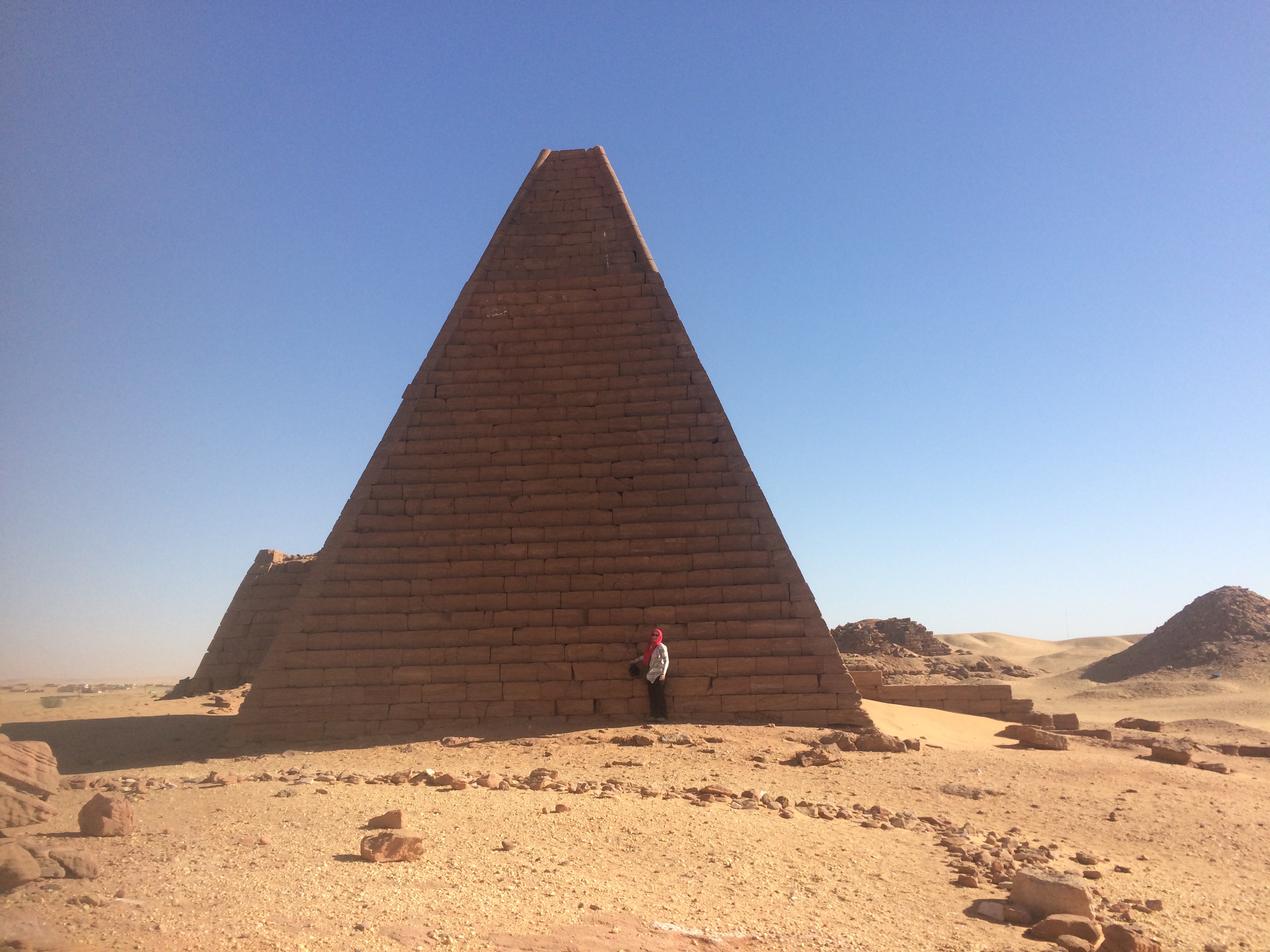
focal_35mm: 29
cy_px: 476
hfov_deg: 61.7
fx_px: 1064
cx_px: 635
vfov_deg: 48.2
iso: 32
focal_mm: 4.15
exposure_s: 1/2415
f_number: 2.2
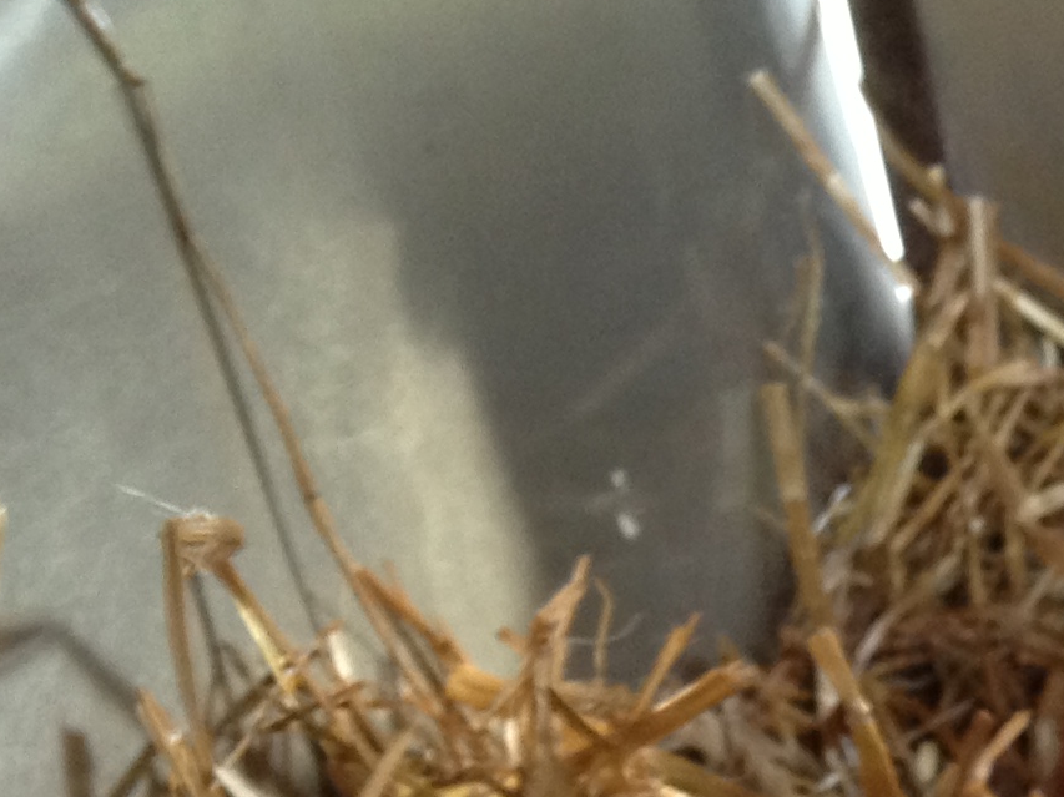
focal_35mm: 134
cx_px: 1801
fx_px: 4117
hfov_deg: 13.5
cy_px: 1049
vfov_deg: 10.8
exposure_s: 1/20
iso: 100
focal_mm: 4.28
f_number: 2.4
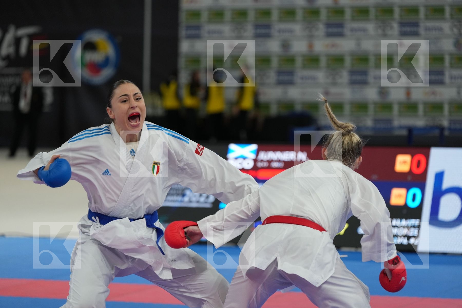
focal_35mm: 144
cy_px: 154
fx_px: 1848
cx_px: 231
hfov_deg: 14.3
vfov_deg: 9.5
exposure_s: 1/1000
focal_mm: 144
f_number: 2.8
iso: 1600
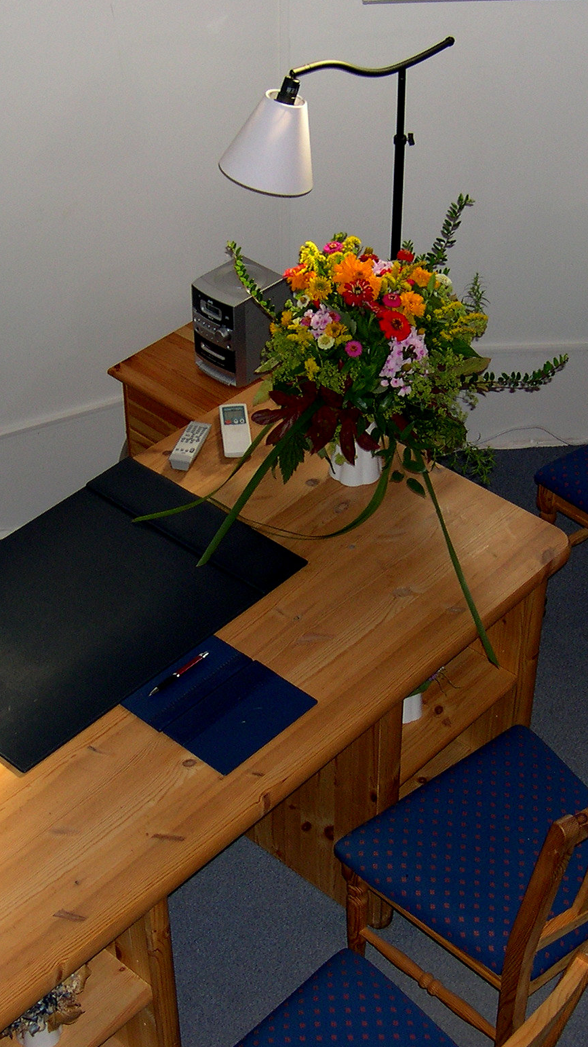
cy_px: 506
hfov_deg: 19.7
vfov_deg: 34.4
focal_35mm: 61
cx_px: 300
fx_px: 1691
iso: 100
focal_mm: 8
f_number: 2.8
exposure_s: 1/60
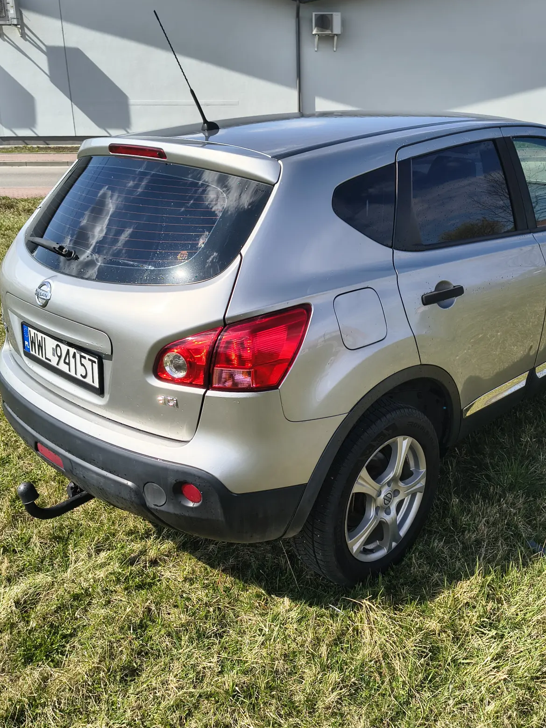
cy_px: 342
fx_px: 694
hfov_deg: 42.9
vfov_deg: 55.3
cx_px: 308
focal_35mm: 33
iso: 101
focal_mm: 5.56
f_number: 1.8
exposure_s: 1/1970
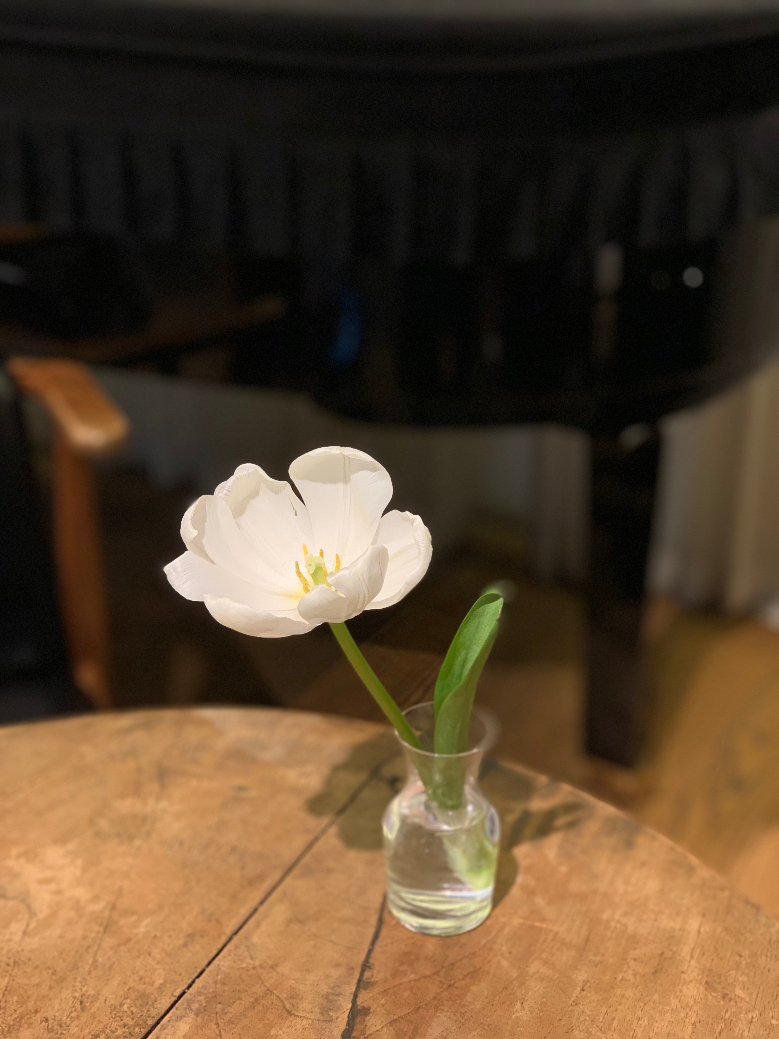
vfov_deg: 36.8
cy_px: 520
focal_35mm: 52
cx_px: 390
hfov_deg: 28.0
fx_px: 1560
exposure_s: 1/60
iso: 160
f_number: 2.4
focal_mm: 6
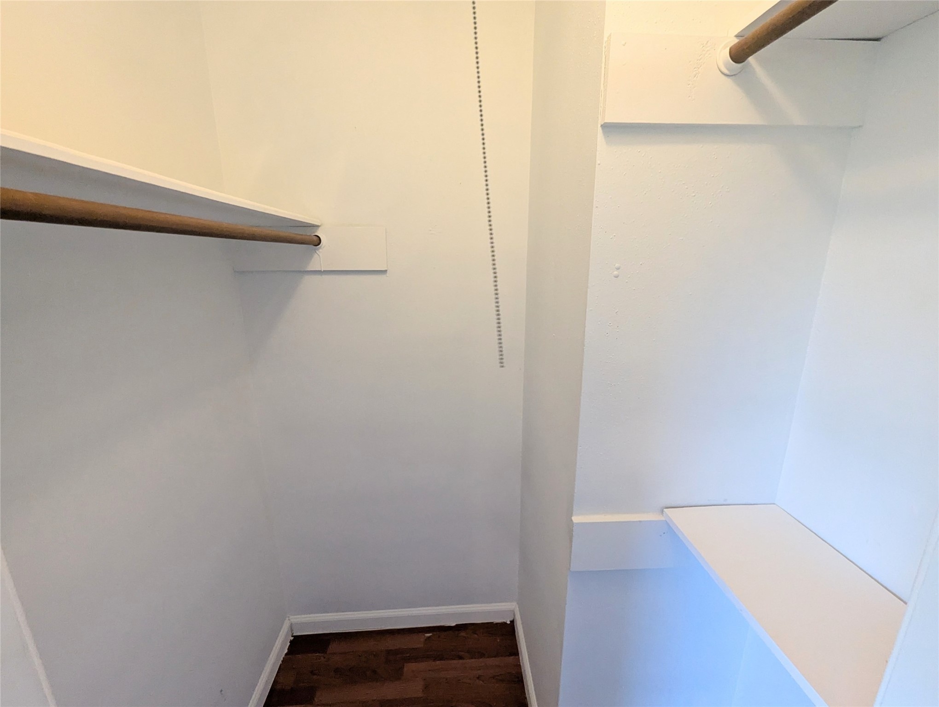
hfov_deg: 106.1
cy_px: 354
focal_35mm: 13
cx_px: 470
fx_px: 353
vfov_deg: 90.1
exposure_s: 1/120
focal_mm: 1.95
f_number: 2.2
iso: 564
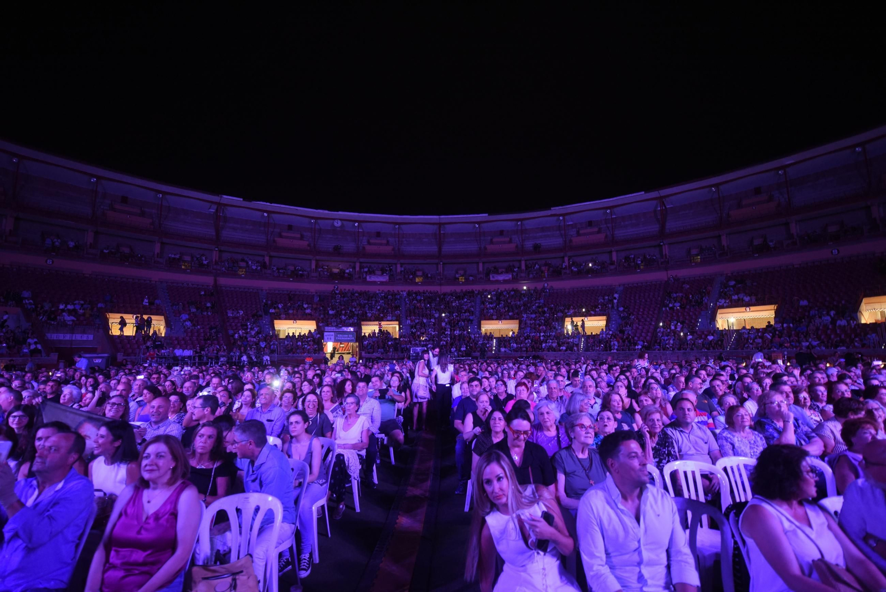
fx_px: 394
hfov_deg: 96.7
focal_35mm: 16
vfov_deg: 73.8
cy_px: 296
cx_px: 443
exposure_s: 1/100
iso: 2800
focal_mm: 16
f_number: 2.8
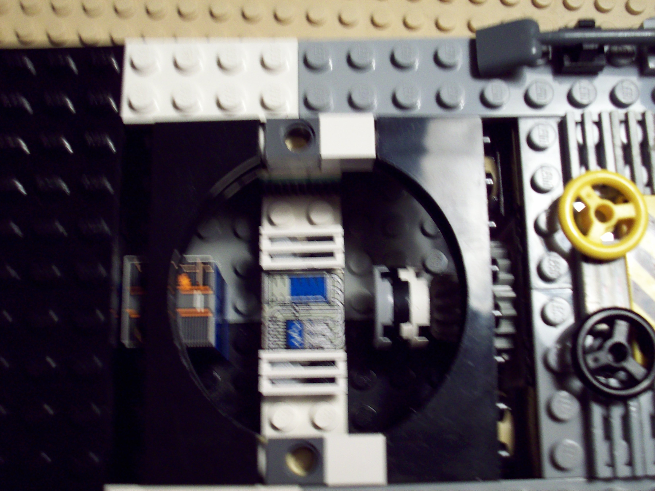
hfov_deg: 41.2
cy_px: 246
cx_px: 328
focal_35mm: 46
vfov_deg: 31.5
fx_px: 870
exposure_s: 1/12.3
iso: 160
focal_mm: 7.6
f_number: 3.1
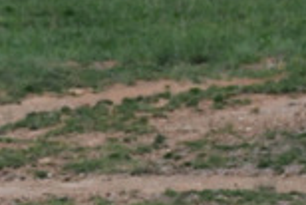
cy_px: 426
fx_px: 19211
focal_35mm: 2258
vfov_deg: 0.6
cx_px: 445
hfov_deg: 0.9
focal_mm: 290
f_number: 10
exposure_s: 1/640
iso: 2000
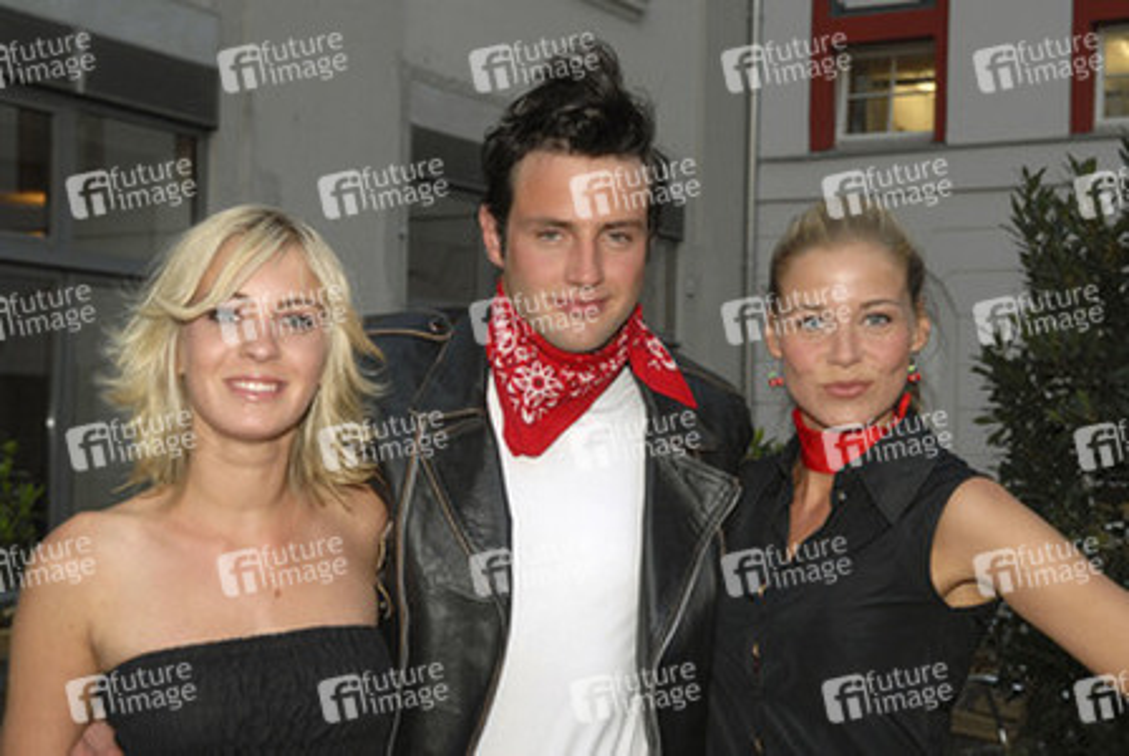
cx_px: 564
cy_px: 378
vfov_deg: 22.7
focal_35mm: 60
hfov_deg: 33.4
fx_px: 1884
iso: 400
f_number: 7.1
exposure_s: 1/100
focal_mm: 40
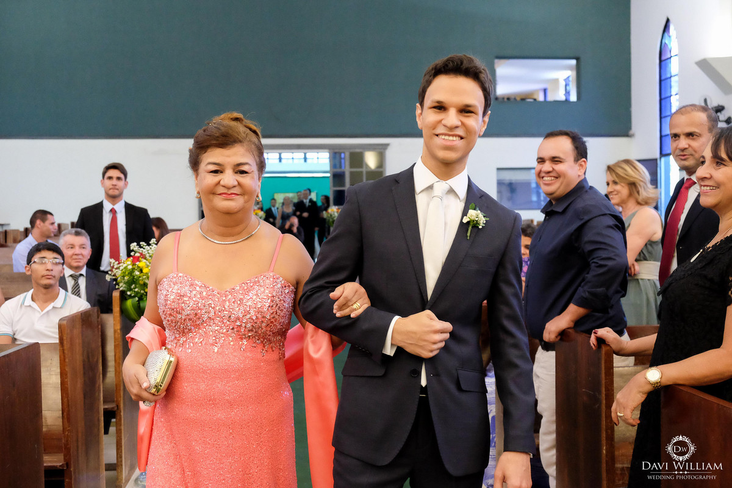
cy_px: 244
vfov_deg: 35.1
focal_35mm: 38
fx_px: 773
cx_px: 366
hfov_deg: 50.7
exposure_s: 1/125
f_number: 3.6
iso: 4000
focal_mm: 25.4
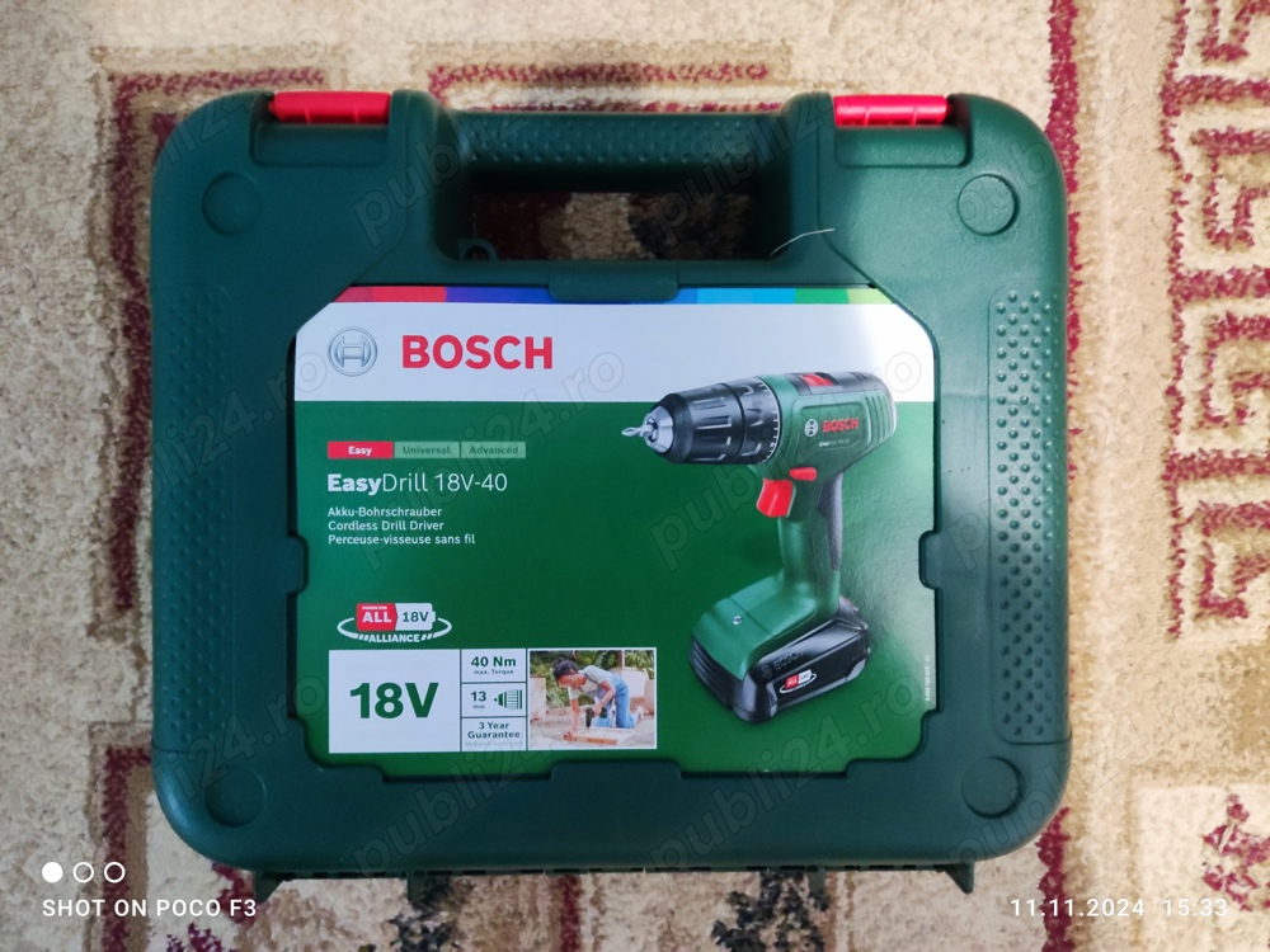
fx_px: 954
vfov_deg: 53.1
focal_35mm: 26
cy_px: 476
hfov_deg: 67.3
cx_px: 635
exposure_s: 1/20
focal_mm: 4.74
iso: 1374
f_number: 1.79
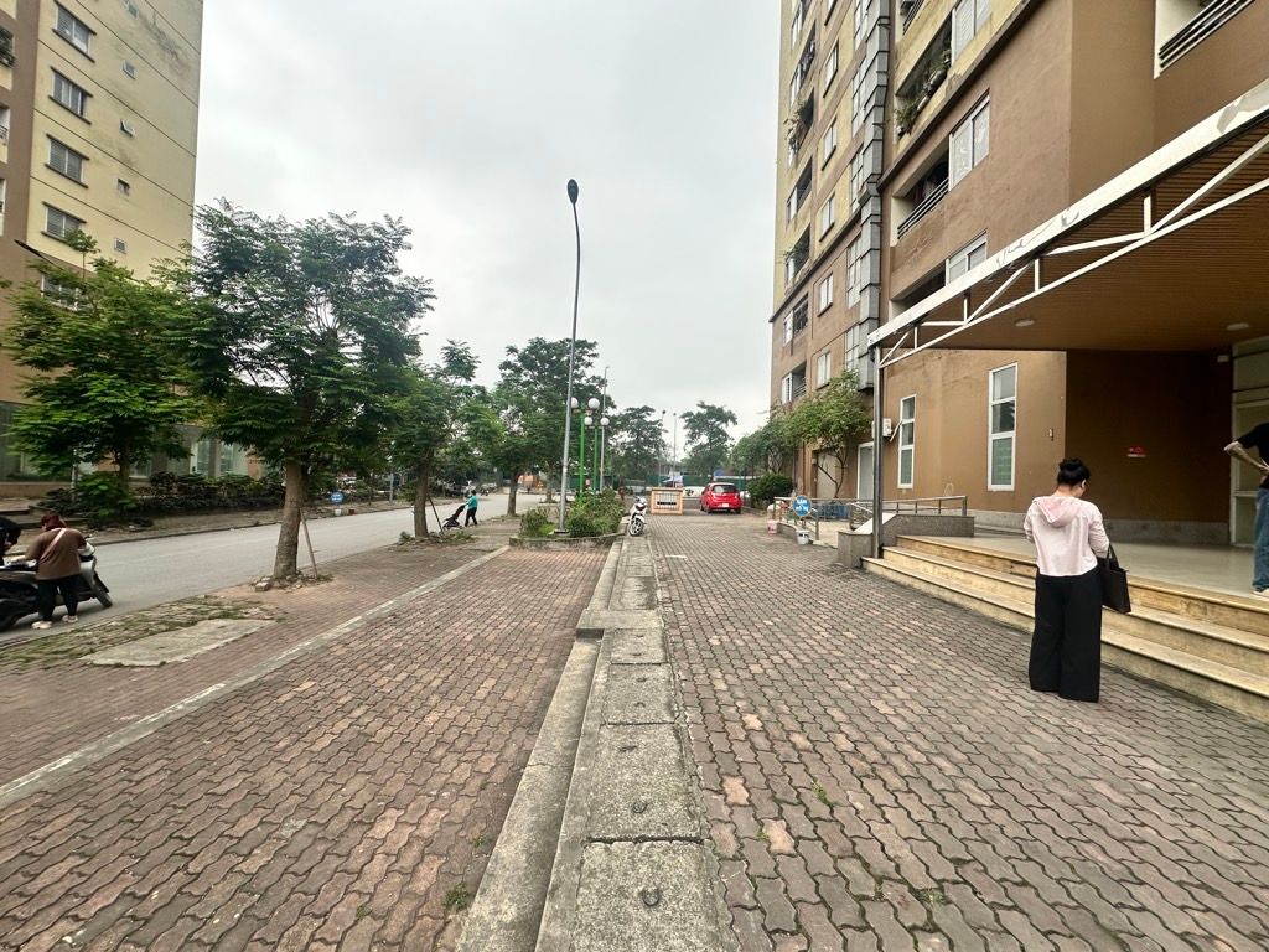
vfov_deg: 85.7
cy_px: 476
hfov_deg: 102.1
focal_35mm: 14
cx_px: 634
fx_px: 513
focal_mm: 2.22
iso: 40
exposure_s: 1/654
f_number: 2.2
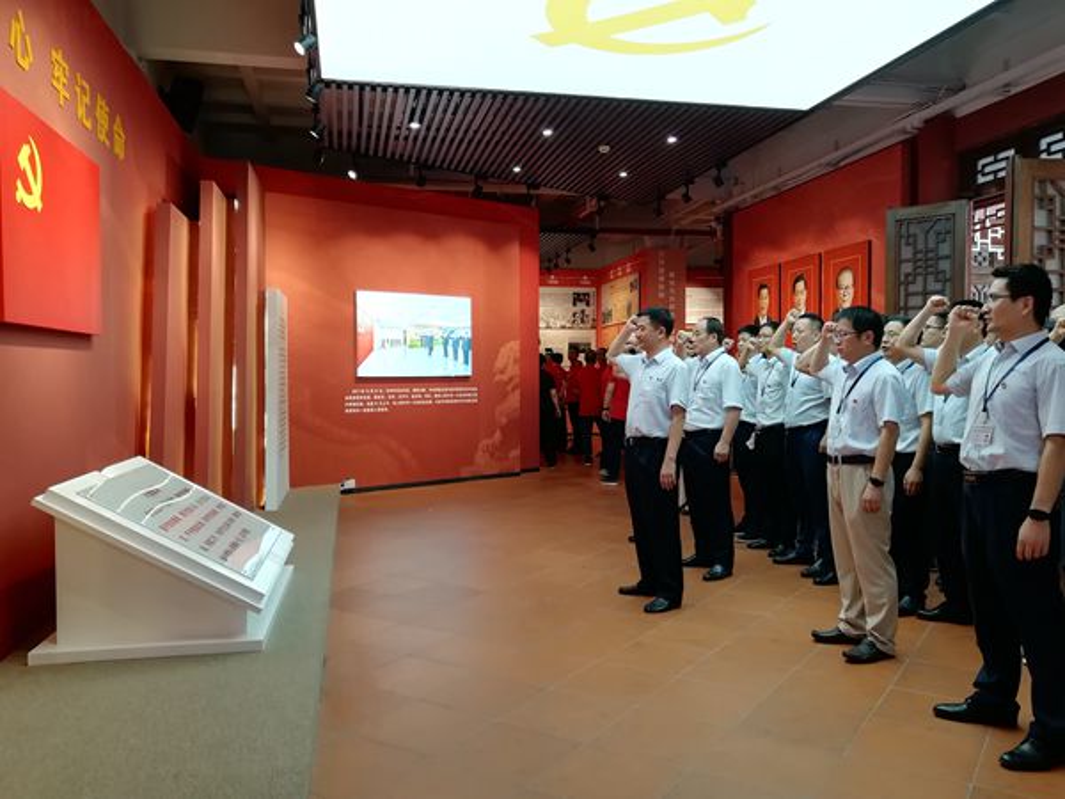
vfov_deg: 51.4
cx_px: 532
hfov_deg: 65.3
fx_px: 831
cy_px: 400
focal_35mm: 27
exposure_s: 1/50
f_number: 1.8
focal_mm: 3.83
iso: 100
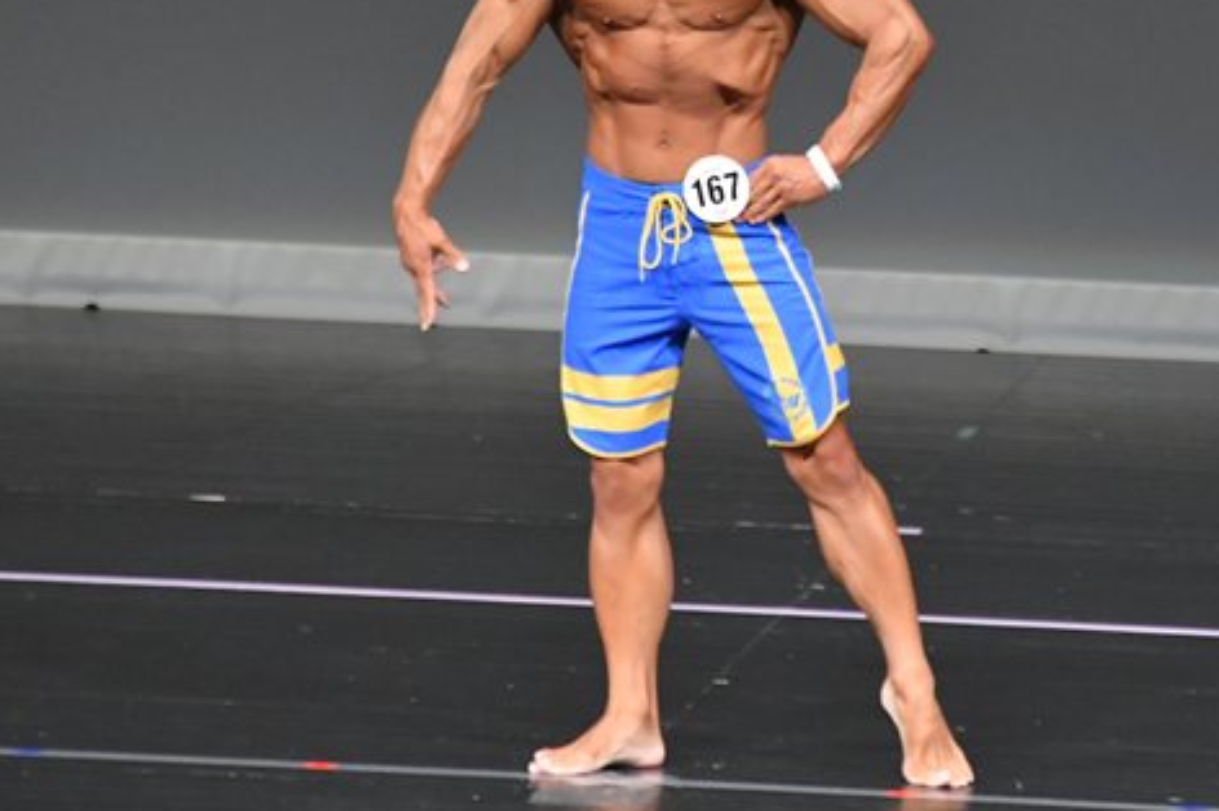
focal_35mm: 567
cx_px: 957
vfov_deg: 2.4
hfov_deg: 3.6
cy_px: 256
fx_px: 19185
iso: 5000
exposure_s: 1/400
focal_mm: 230
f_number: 5.6
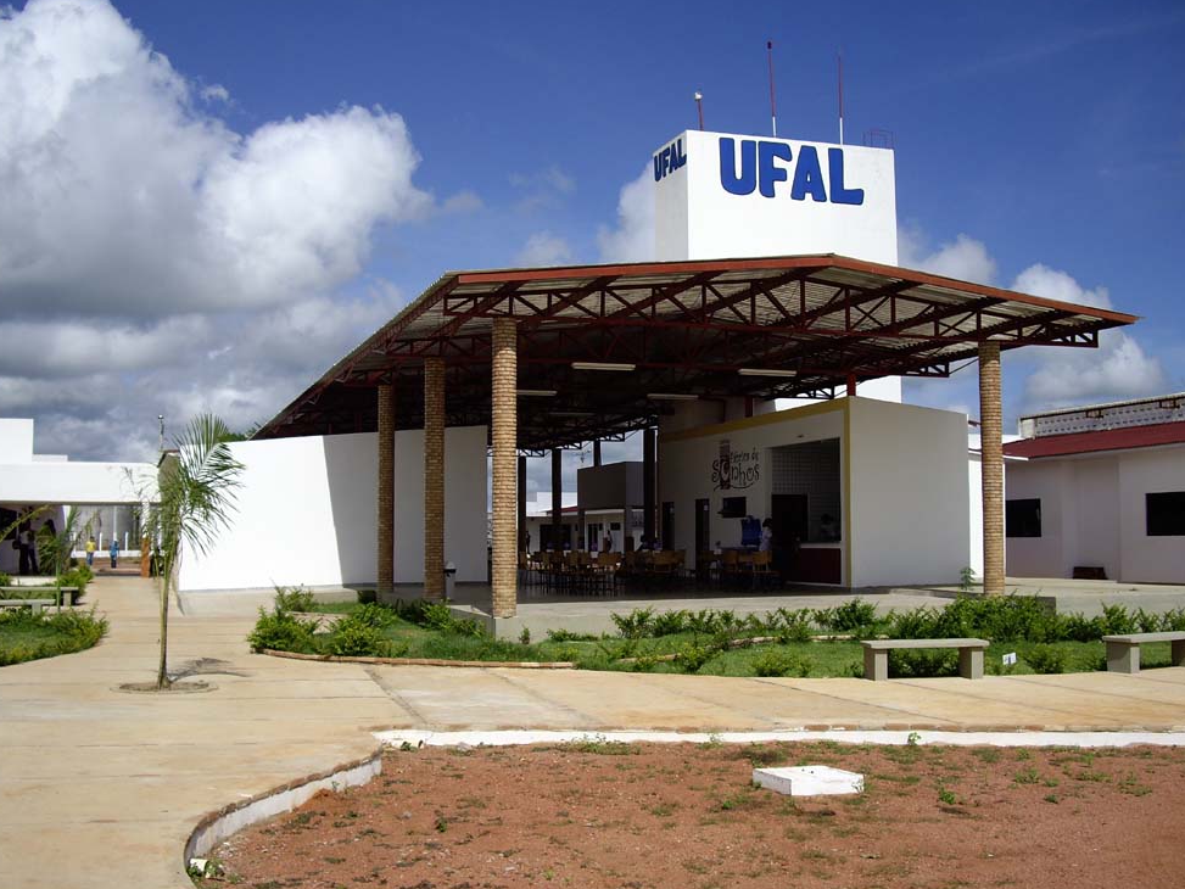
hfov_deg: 46.8
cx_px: 587
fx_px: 1369
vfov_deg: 36.0
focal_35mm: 40
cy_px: 453
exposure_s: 1/500
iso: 50
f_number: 5.6
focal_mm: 7.9
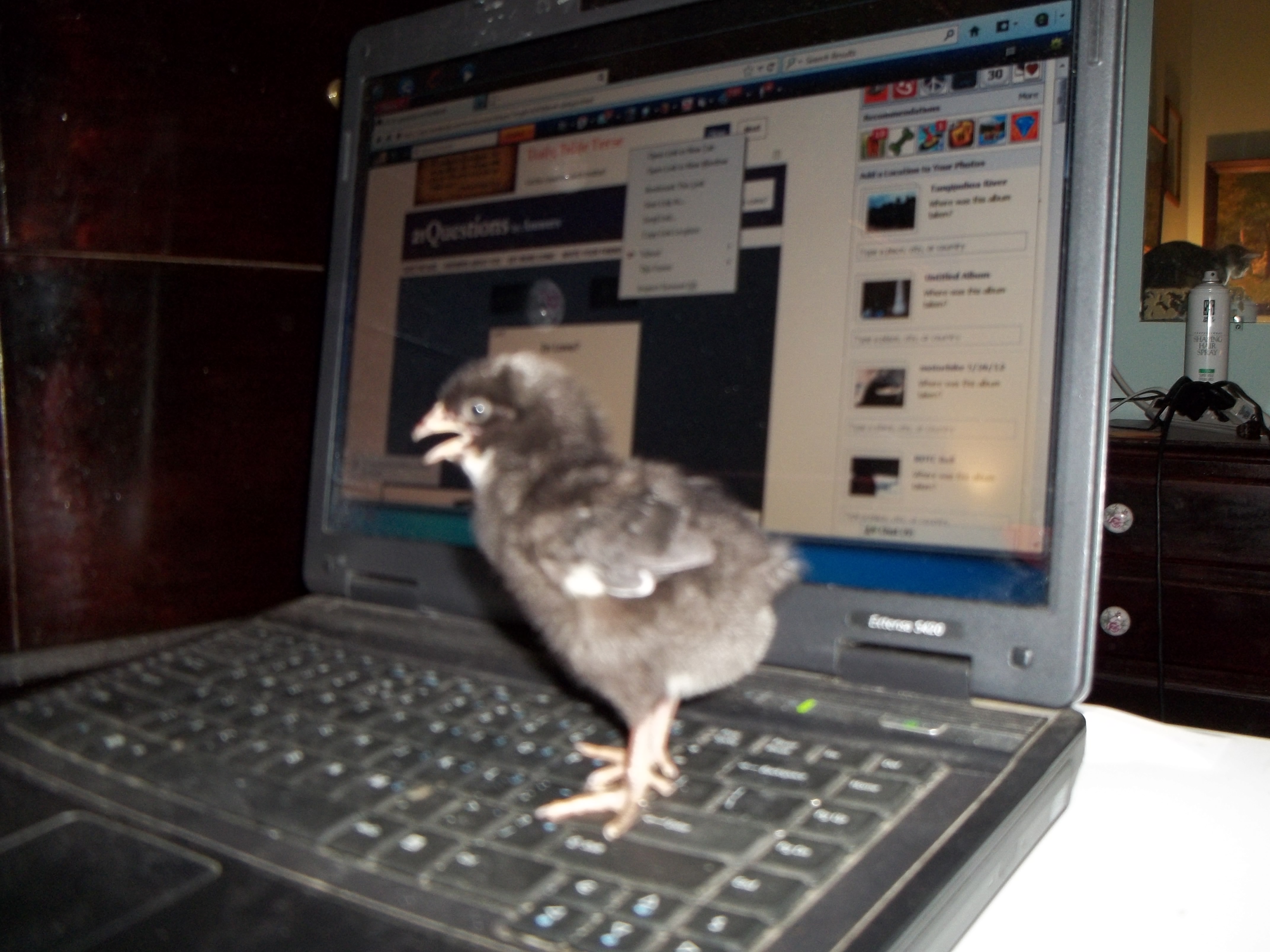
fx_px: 1211
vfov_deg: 42.9
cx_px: 635
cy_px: 476
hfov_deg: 55.4
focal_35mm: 33
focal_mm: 5.9
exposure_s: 1/30
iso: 160
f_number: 3.3
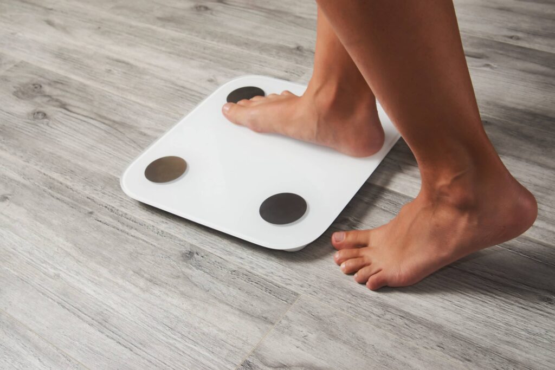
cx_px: 278
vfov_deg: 31.9
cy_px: 185
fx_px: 648
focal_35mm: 42
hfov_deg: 46.4
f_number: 6.3
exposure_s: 1/125
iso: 100
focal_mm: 28
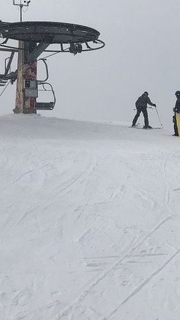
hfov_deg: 21.0
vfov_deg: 36.6
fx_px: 483
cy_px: 149
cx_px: 131
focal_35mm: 57
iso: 20
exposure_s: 1/6849
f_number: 1.8
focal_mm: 3.99
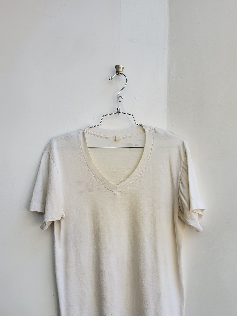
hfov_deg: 40.7
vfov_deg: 52.0
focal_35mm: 35
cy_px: 200
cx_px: 114
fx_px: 320
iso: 40
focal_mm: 5.4
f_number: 1.8
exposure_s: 1/120
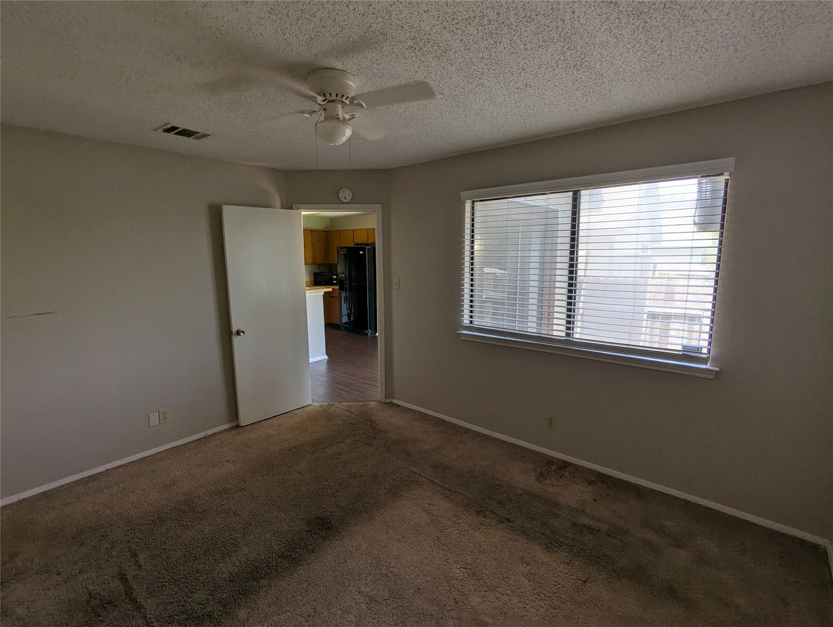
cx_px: 416
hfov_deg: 94.4
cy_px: 314
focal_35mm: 16
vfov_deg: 78.2
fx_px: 386
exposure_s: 1/126
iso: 65
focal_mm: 2.35
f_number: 2.2
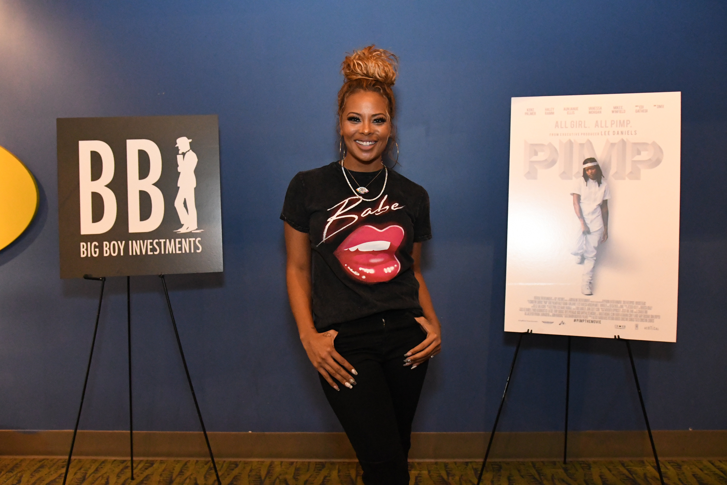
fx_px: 545
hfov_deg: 67.4
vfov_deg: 47.9
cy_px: 242
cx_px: 364
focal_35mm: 27
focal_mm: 18
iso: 8000
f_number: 2.8
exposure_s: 1/100
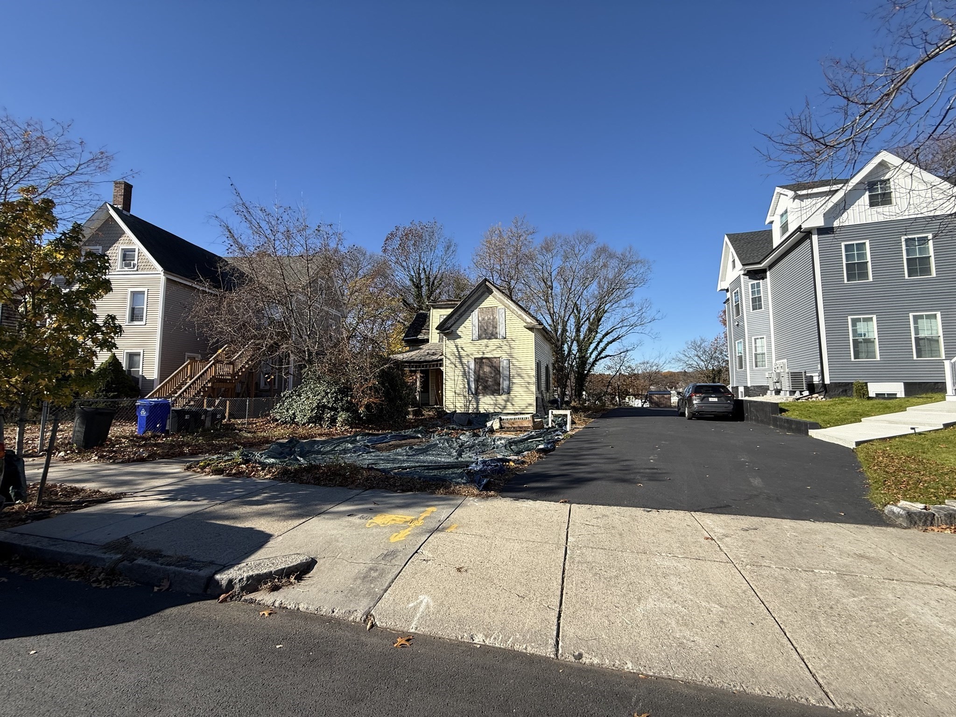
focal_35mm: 14
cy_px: 358
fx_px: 387
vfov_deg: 85.7
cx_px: 478
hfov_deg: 102.1
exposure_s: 1/1312
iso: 50
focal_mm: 2.22
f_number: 2.2
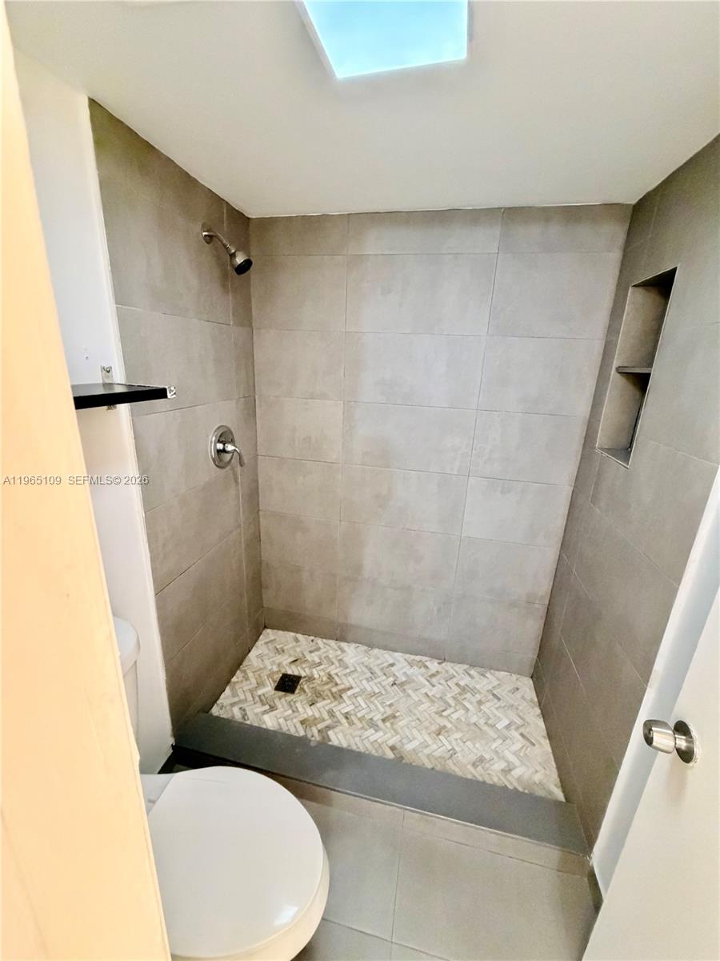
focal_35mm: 14
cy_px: 480
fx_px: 388
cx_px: 360
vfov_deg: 102.1
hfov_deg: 85.7
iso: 800
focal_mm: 2.22
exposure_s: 1/60
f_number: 2.2
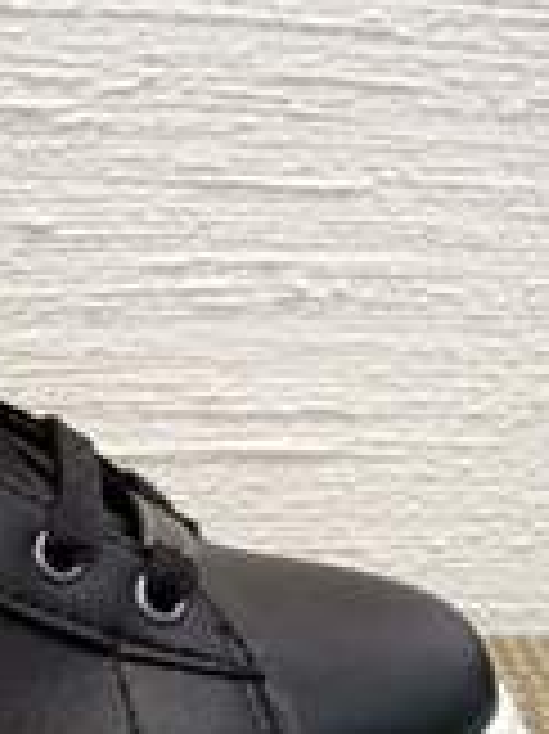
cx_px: -315
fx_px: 1821
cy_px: 513
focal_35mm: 86
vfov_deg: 22.6
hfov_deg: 15.6
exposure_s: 1/50
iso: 482
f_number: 1.9
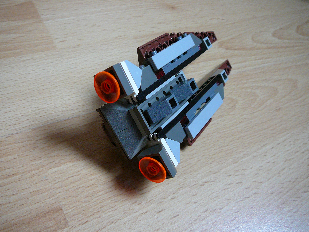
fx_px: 312
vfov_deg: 40.7
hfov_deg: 52.6
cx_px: 154
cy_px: 116
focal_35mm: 35
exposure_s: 1/30
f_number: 2.8
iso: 200
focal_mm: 5.2
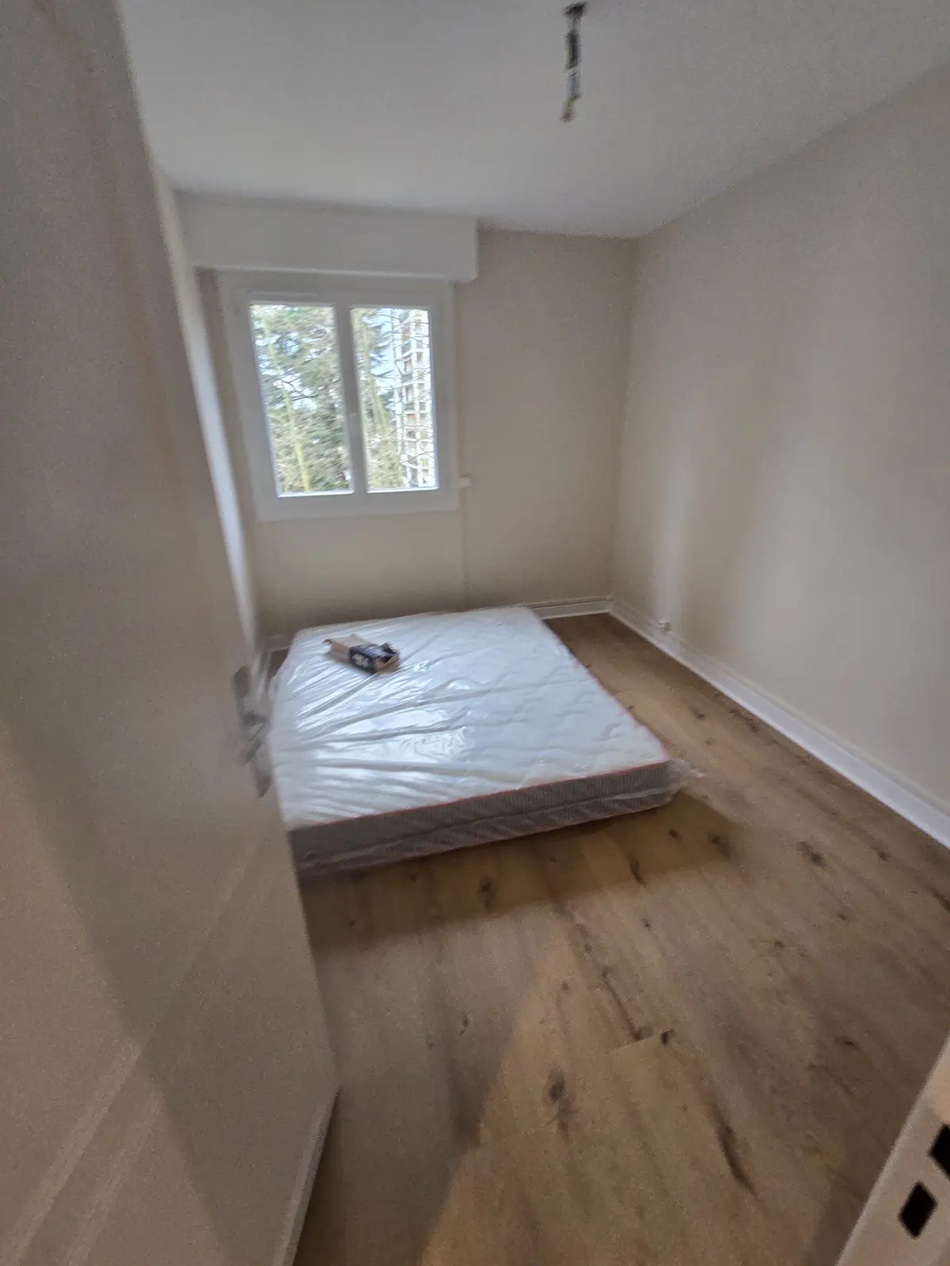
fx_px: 476
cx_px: 475
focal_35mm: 13
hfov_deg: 89.9
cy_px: 633
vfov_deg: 106.2
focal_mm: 2.2
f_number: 2.2
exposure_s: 1/50
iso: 125
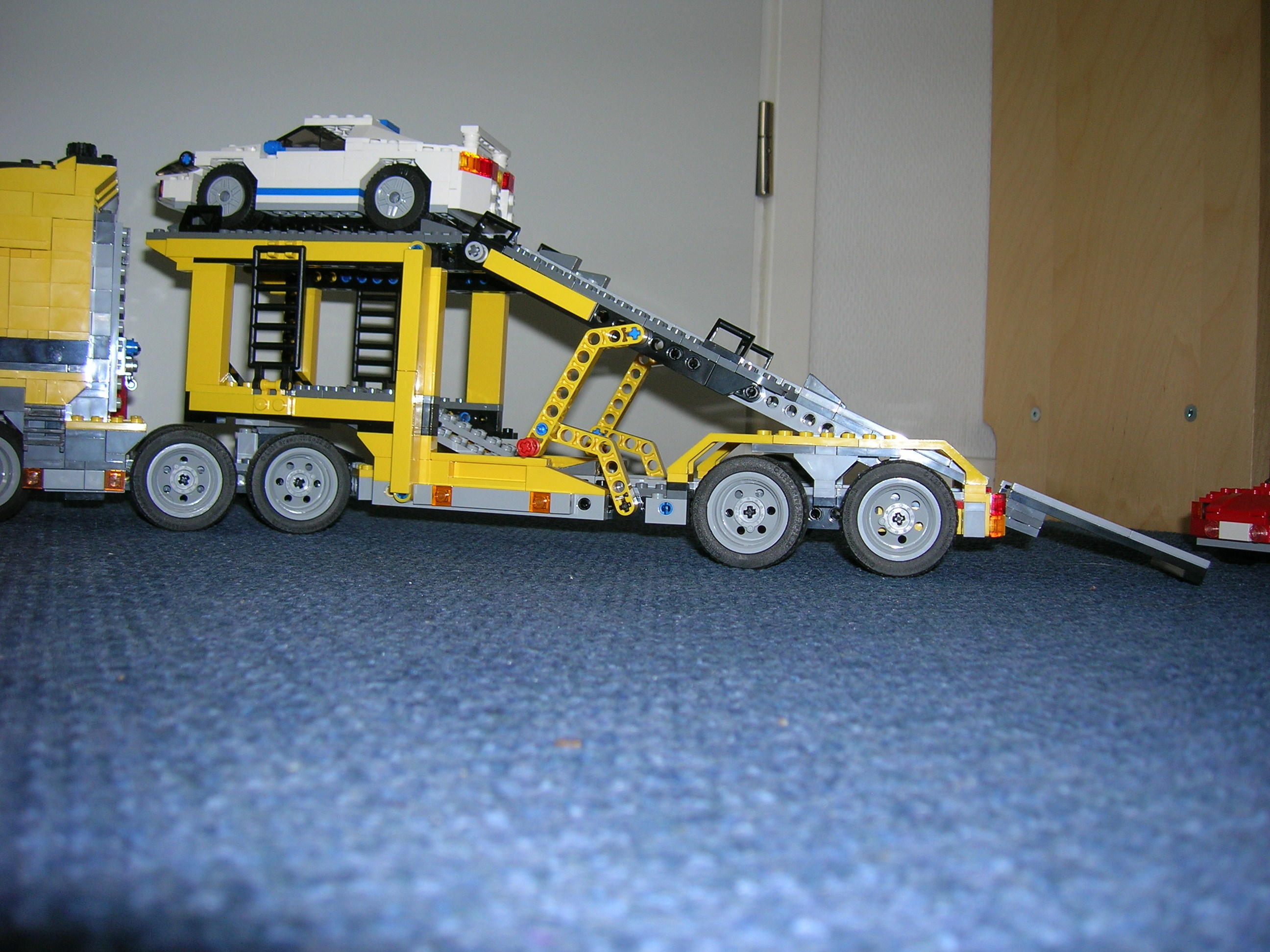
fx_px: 1247
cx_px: 635
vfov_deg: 41.8
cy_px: 476
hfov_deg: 54.0
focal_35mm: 34
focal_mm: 5.7
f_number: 2.9
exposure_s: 1/60.1
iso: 50
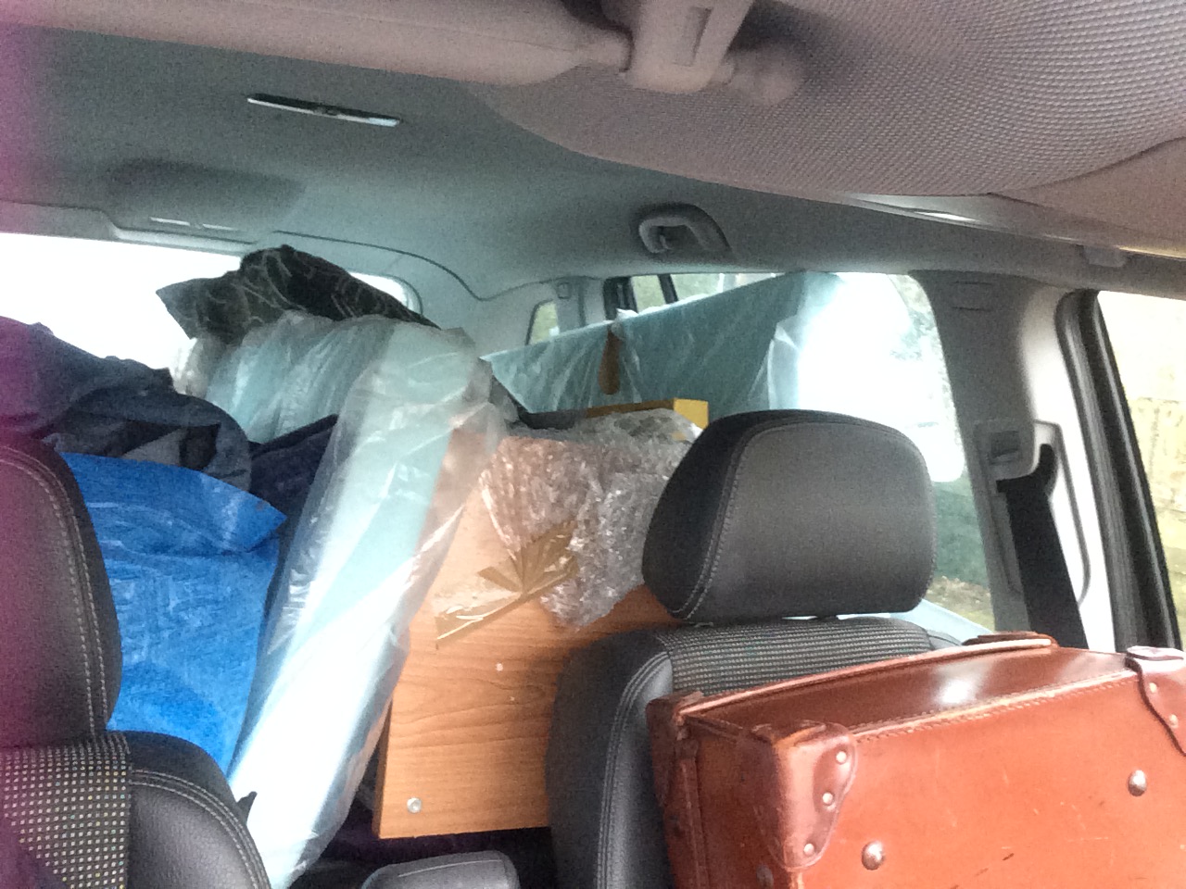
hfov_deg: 58.4
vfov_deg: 45.4
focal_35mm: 31
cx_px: 593
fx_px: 1062
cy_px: 444
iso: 400
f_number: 2.4
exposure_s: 1/25
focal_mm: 2.15
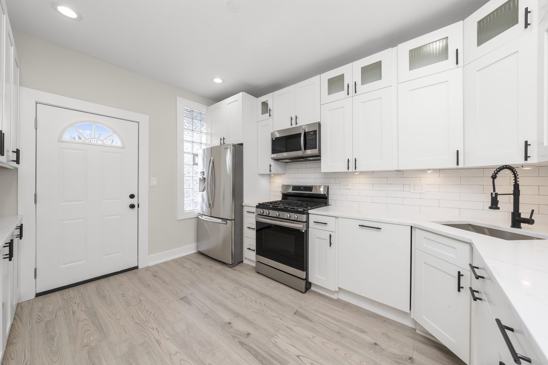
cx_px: 274
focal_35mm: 12
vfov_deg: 90.0
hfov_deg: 112.6
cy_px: 182
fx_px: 183
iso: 800
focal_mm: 12
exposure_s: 1/6
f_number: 14
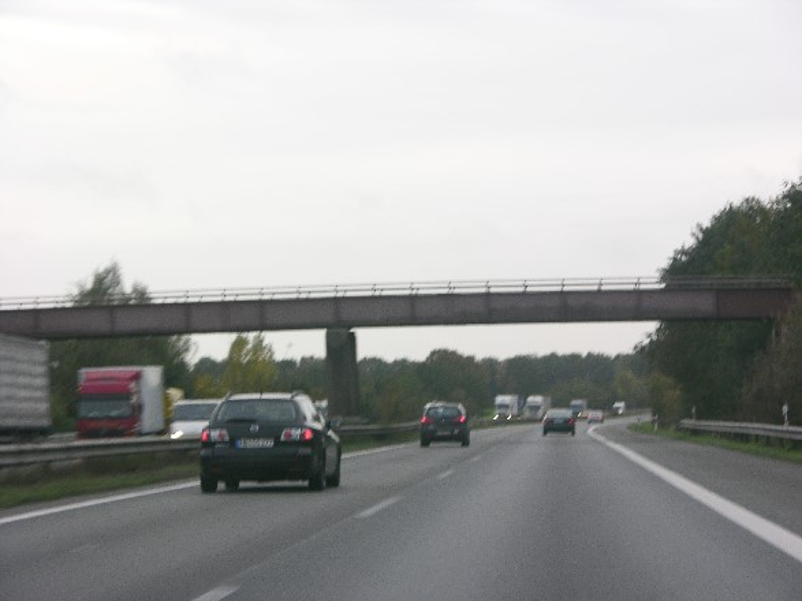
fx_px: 3011
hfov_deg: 15.2
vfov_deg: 11.4
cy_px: 300
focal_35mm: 130
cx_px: 401
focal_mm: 31.9
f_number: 4.3
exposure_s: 1/63.9
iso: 50
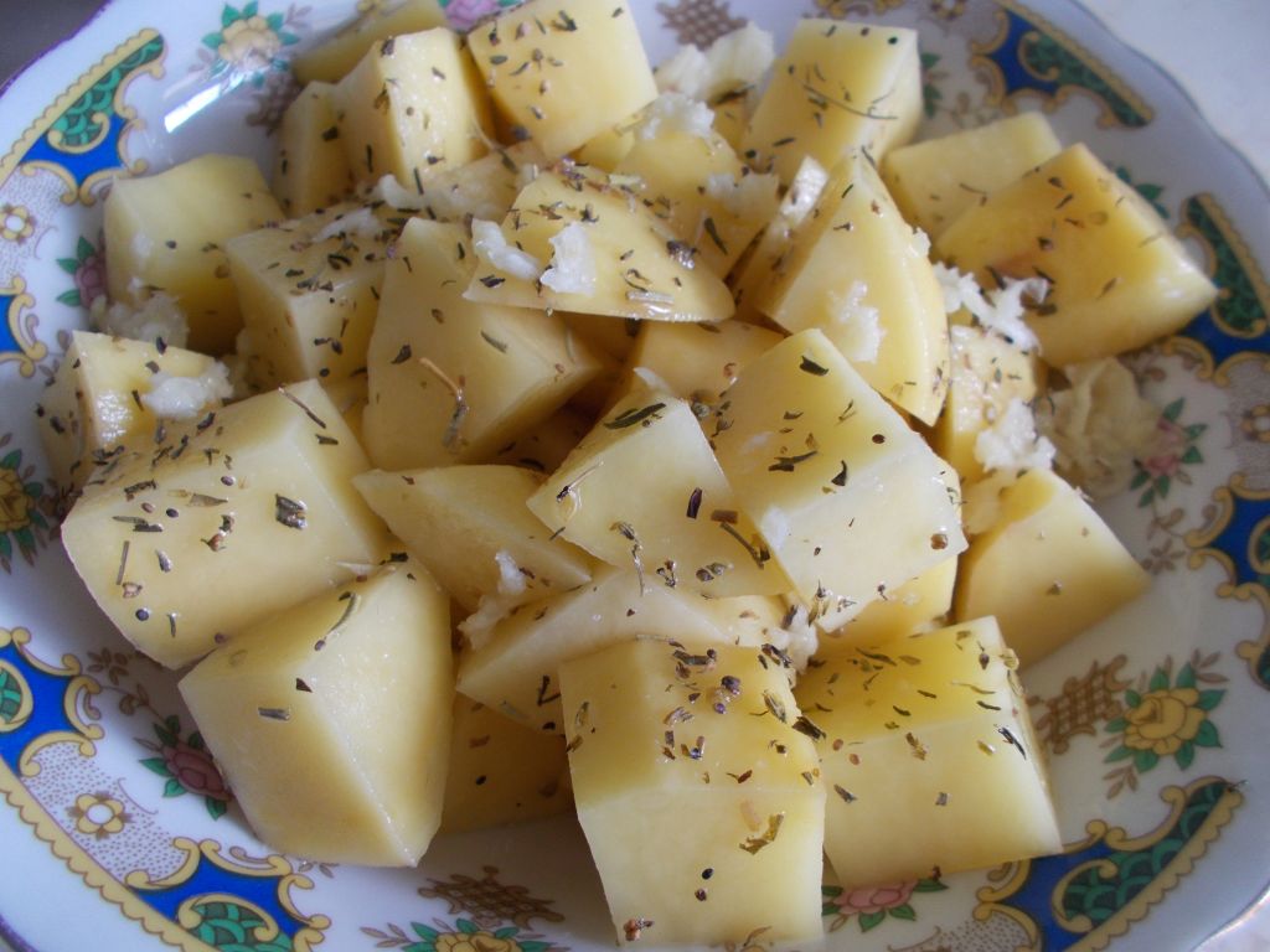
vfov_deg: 53.1
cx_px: 635
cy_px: 476
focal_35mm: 26
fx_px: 954
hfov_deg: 67.3
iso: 100
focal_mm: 4.6
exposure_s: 1/25
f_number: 3.2
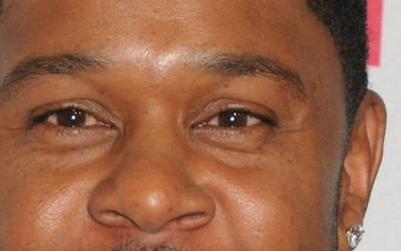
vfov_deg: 4.1
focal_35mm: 320
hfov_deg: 6.6
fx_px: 3497
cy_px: 177
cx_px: 160
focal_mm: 105
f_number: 6.3
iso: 500
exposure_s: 1/200
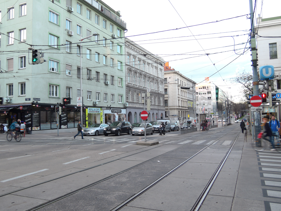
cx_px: 140
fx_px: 252
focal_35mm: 31
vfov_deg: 45.4
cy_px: 106
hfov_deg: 58.4
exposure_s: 1/30
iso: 80
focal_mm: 6.6
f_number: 3.2
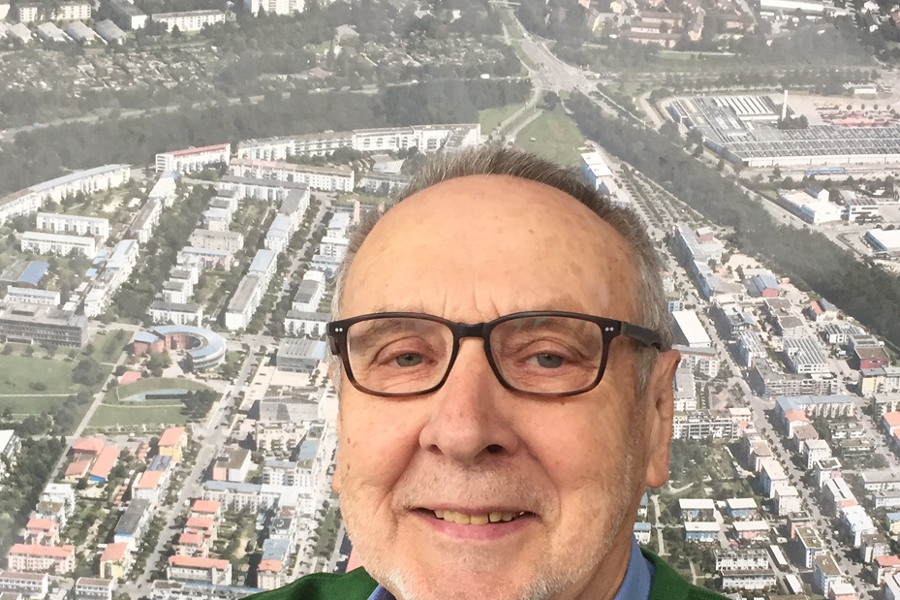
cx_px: 521
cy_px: 523
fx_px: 1325
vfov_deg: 24.9
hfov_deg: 37.4
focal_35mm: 53
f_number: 2.2
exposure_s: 1/33
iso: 40
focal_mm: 4.15
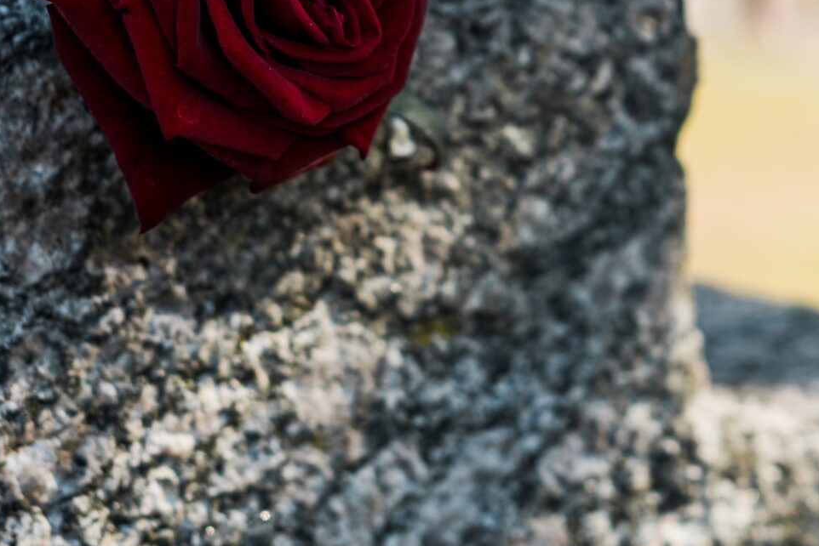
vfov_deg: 10.2
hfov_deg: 15.3
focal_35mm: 133
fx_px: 3026
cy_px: -27
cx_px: 704
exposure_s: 1/400
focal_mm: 50
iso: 100
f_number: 3.5
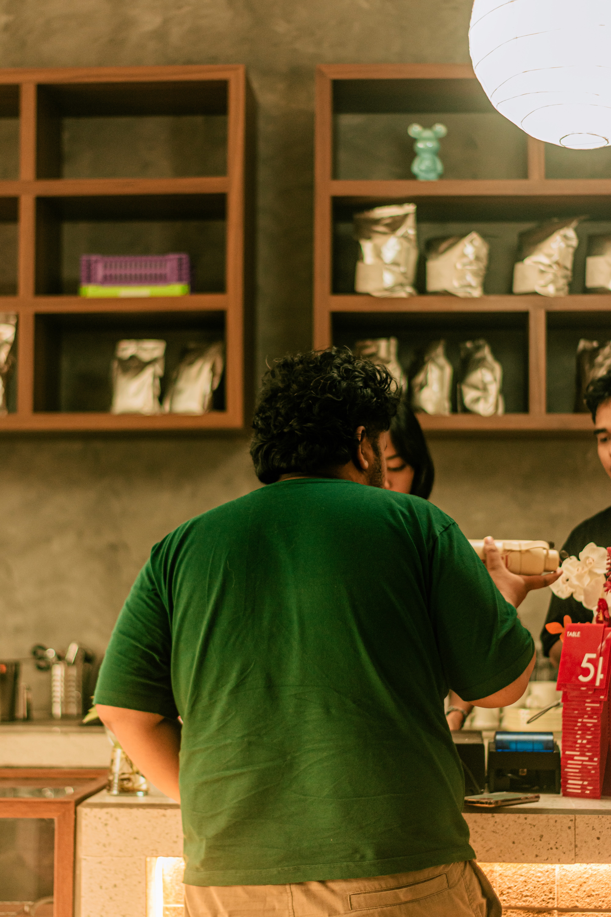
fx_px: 1909
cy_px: 458
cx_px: 306
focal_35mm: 75
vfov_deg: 27.0
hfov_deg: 18.2
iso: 500
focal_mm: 50
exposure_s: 1/100
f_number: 1.8
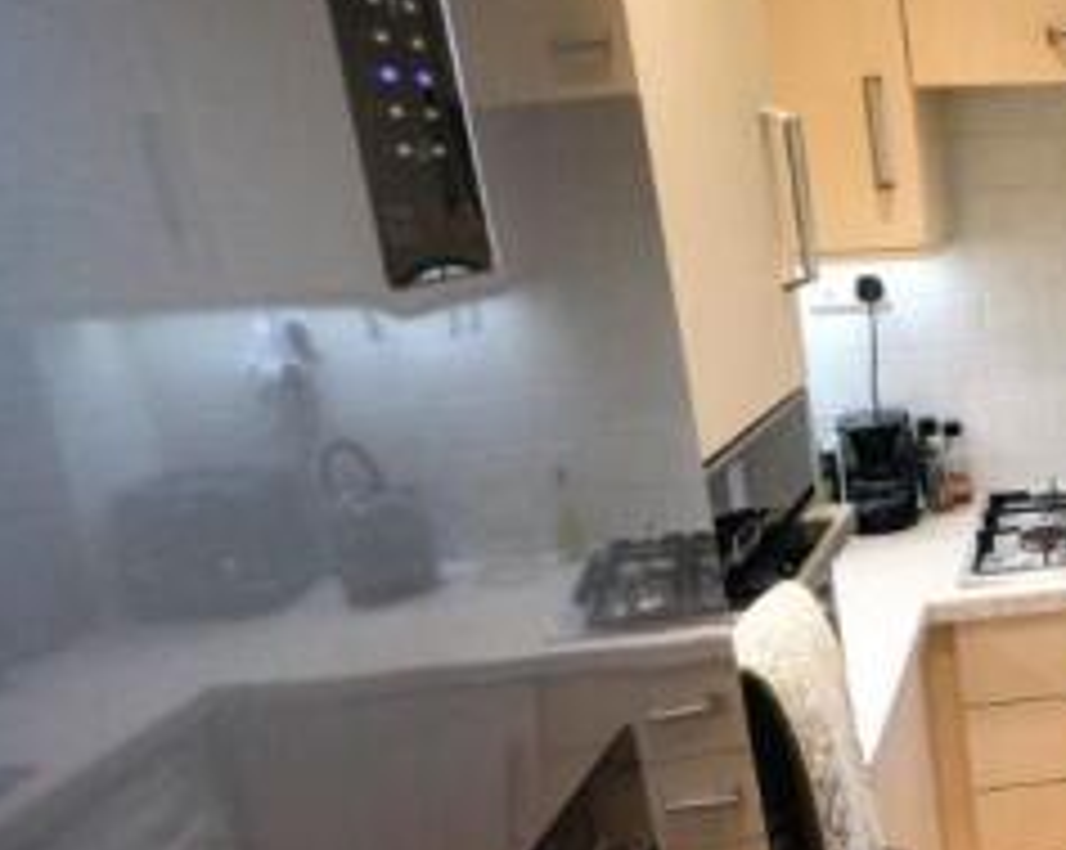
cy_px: 447
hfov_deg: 33.9
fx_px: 1229
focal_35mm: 39
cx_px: 1385
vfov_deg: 38.1
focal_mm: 10
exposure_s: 1/25
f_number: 8
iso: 400
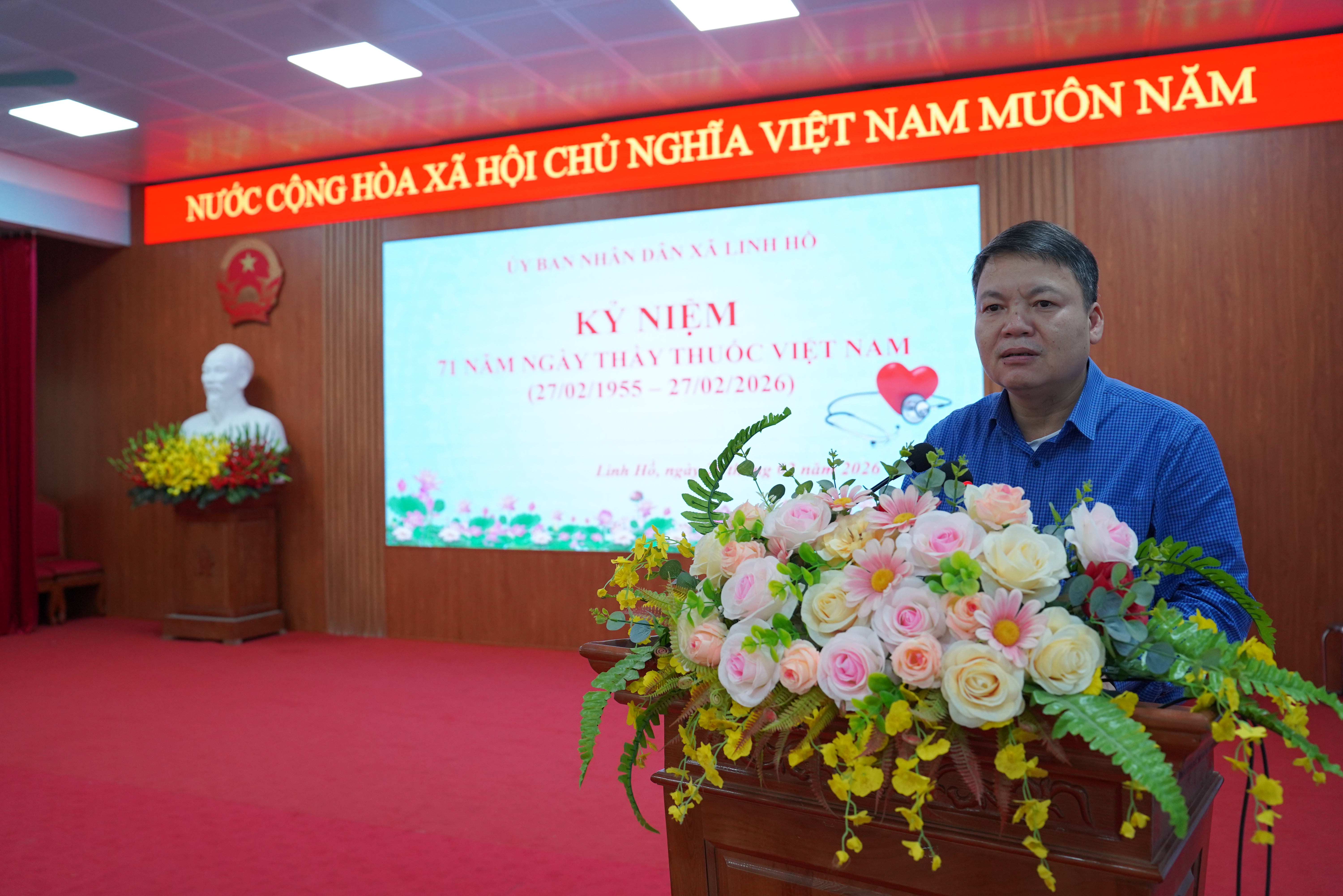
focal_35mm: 28
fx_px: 1044
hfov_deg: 65.5
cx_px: 672
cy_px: 448
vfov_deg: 46.4
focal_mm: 28
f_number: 4
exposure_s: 1/160
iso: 2000
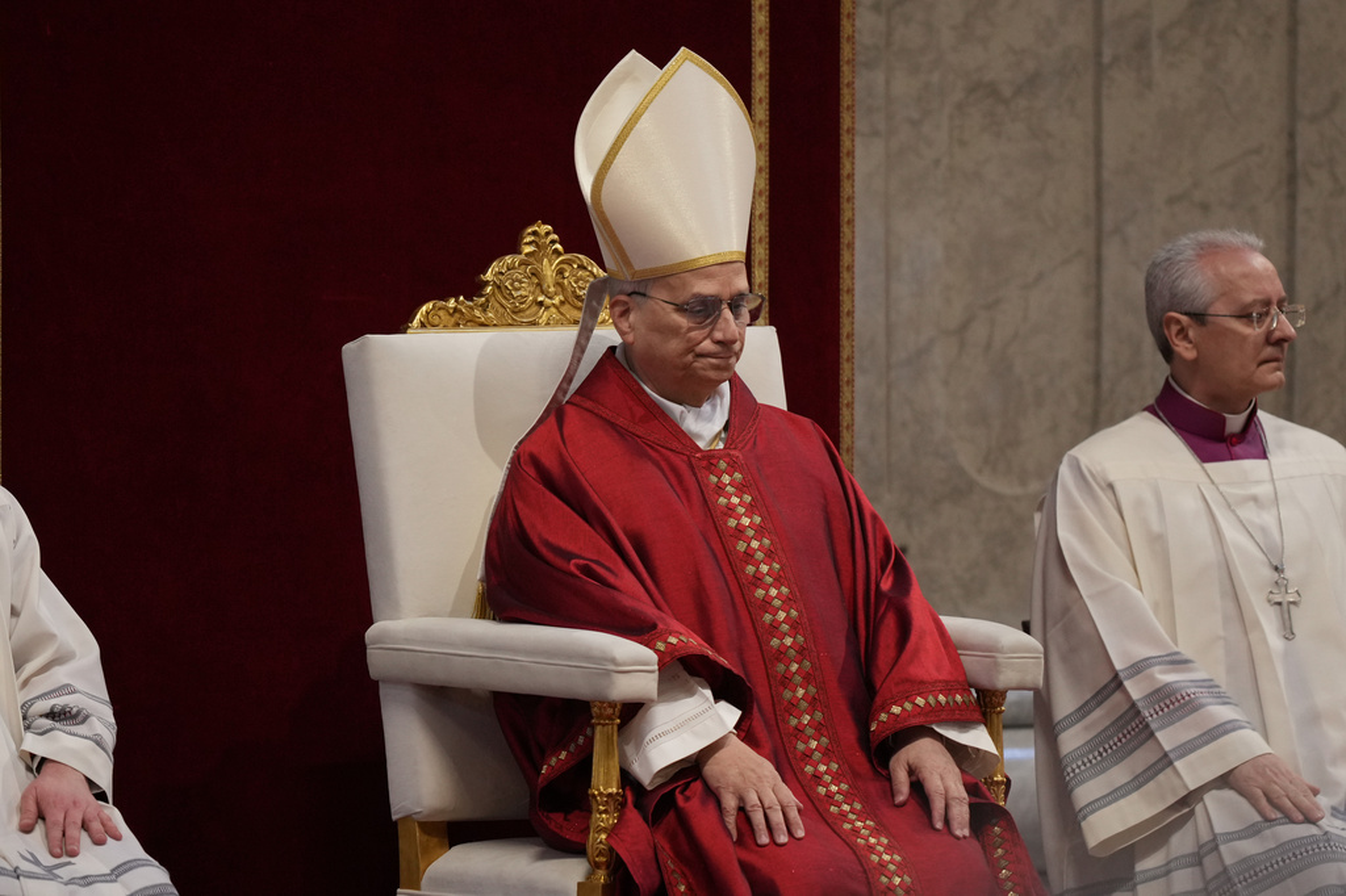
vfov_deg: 2.3
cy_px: 448
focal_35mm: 600
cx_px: 673
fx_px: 22425
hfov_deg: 3.4
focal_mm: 400
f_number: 2.8
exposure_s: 1/400
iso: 2000
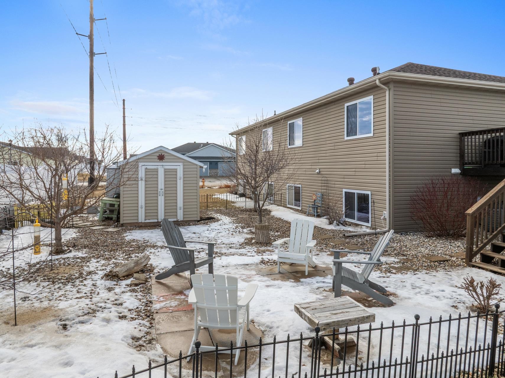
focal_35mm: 24
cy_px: 189
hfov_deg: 71.6
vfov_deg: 56.8
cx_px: 252
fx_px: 350
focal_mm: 12.29
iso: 200
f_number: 7.1
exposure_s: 1/640
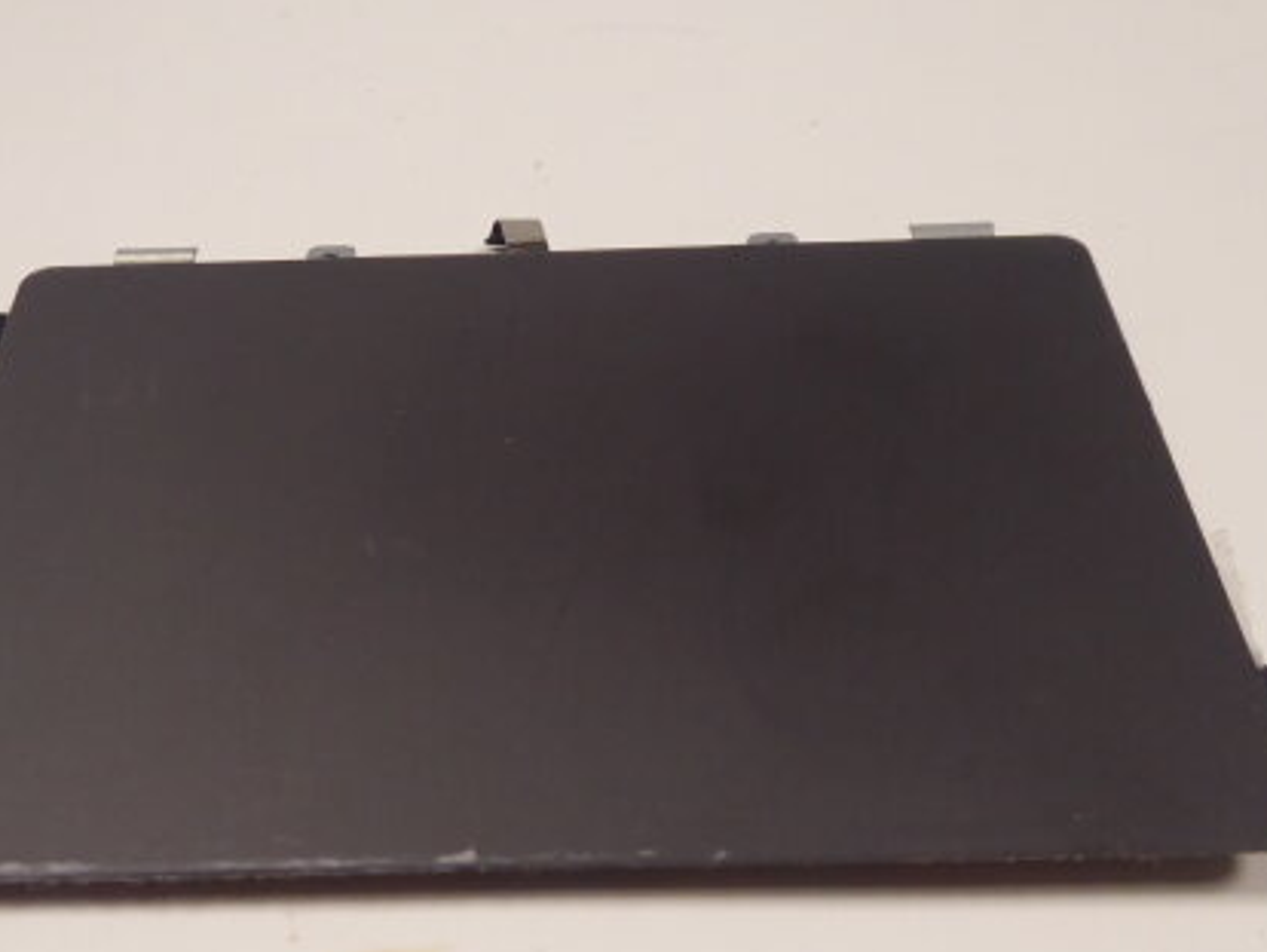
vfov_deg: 34.2
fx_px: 1538
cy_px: 585
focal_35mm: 42
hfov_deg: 44.6
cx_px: 517
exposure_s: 1/60
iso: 320
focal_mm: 5
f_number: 3.5
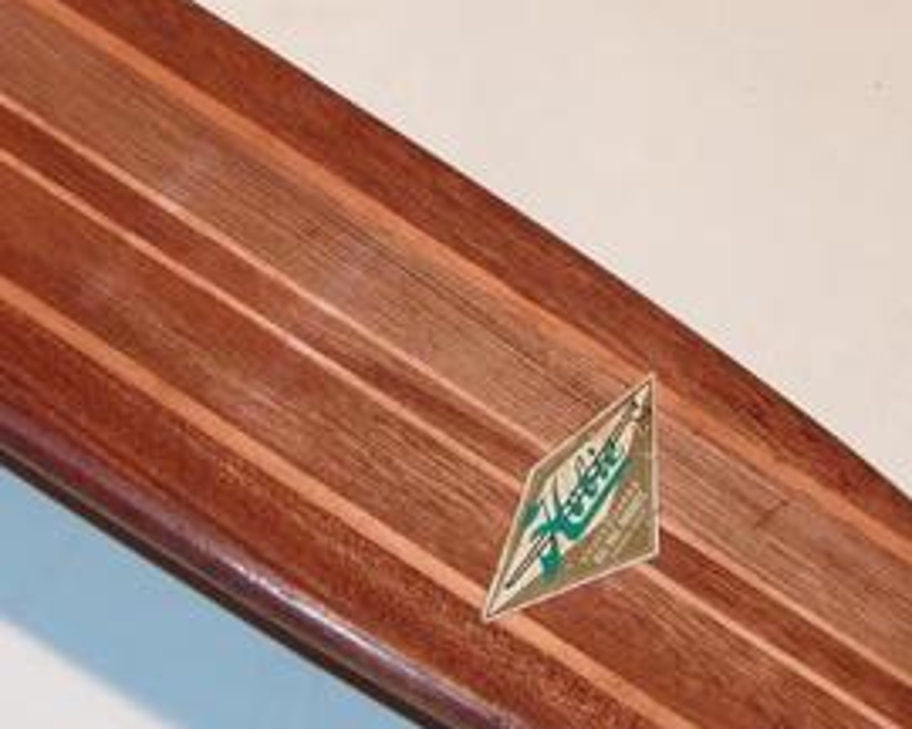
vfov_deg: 11.5
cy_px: 243
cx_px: 162
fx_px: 3617
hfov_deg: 14.3
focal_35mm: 134
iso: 100
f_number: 3.5
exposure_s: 1/97
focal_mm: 14.7
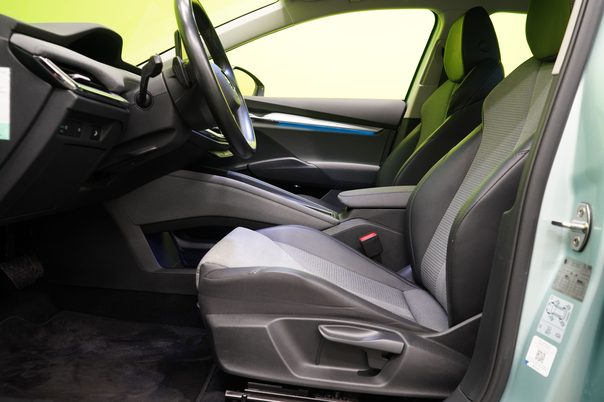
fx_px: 520
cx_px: 308
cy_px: 195
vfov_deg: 42.3
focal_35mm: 31
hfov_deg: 60.3
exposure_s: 1/20
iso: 1250
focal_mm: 30
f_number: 5.6
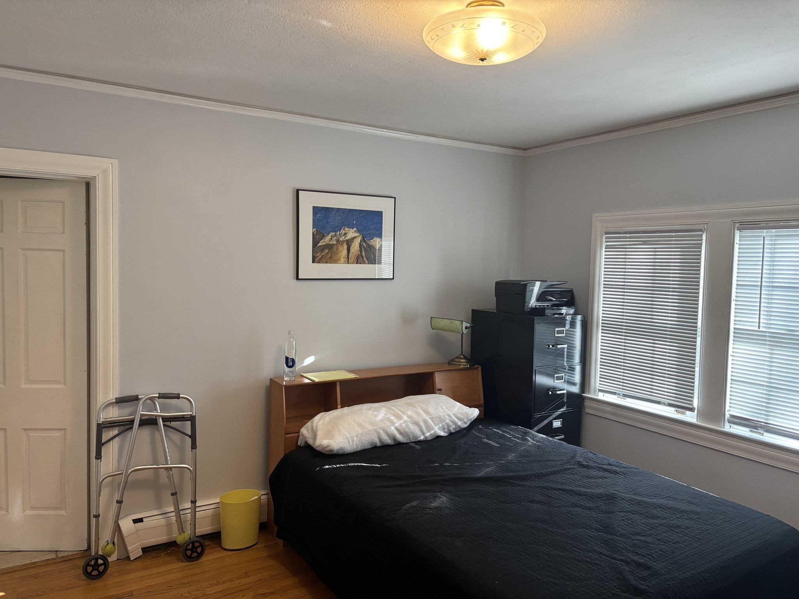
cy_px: 300
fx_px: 600
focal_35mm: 26
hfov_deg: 67.3
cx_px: 400
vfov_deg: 53.1
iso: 125
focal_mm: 5.96
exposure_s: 1/121
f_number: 1.6
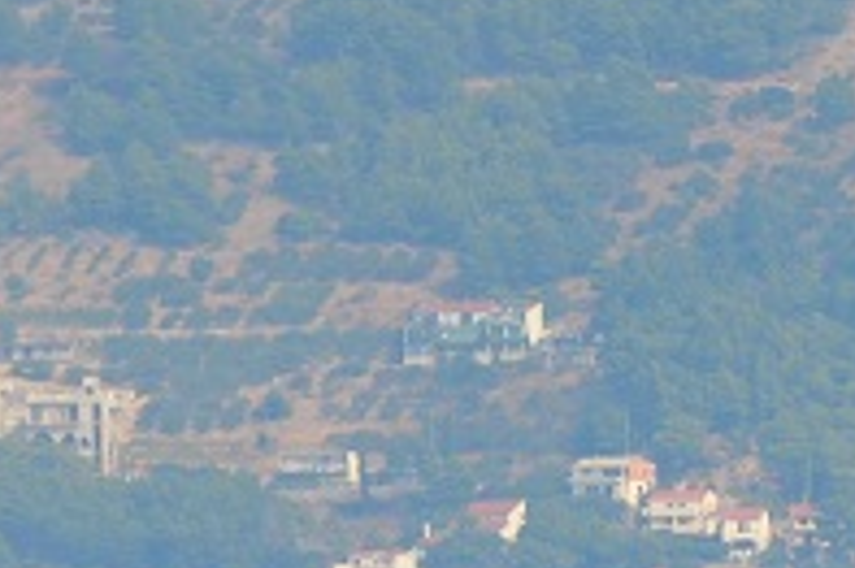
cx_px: 740
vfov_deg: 0.8
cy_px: 332
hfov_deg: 1.2
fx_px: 39628
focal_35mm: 1670
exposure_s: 1/2000
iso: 400
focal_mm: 220
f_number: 5.6
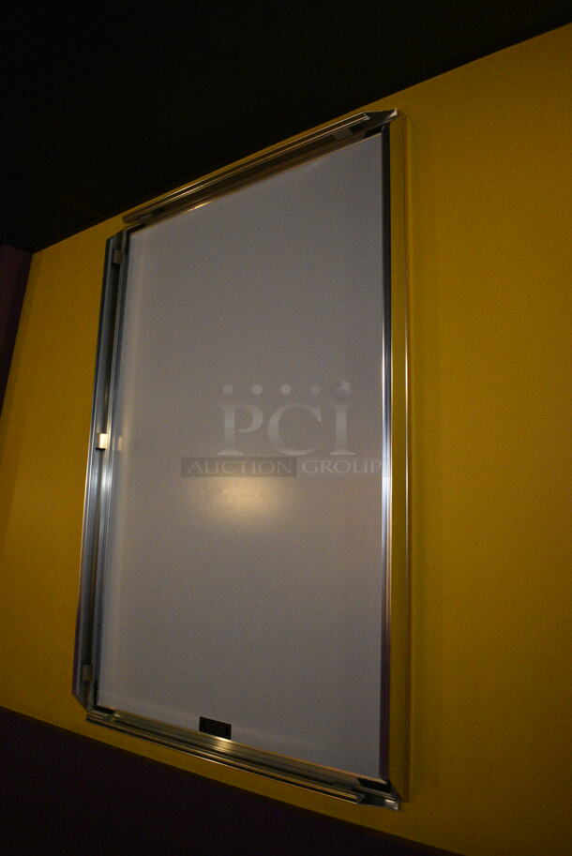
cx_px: 286
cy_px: 428
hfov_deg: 48.0
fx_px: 642
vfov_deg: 67.3
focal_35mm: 27
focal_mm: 18
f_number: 3.5
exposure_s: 1/125
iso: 5000
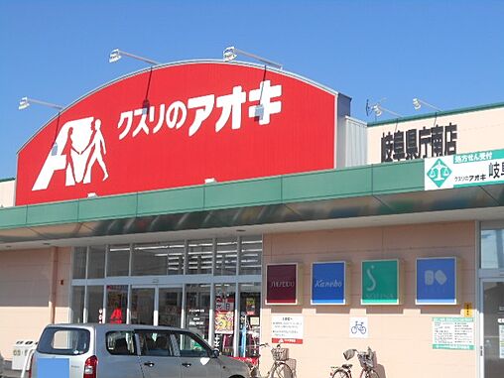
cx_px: 252
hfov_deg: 29.4
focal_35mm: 66
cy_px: 189
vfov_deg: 22.3
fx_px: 961
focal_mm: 11.6
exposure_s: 1/640
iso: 80
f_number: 5.3
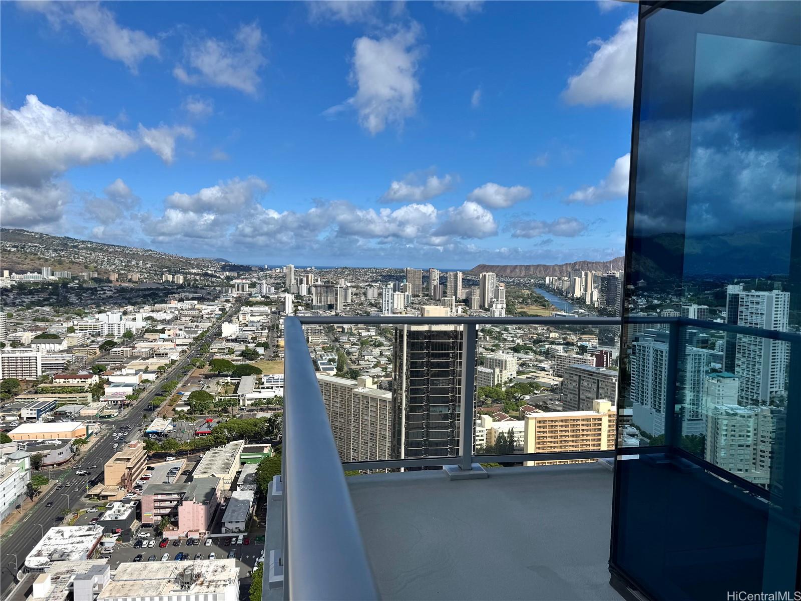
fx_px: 555
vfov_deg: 56.8
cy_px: 300
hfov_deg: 71.6
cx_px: 400
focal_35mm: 24
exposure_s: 1/7092
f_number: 1.78
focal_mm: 6.76
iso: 80
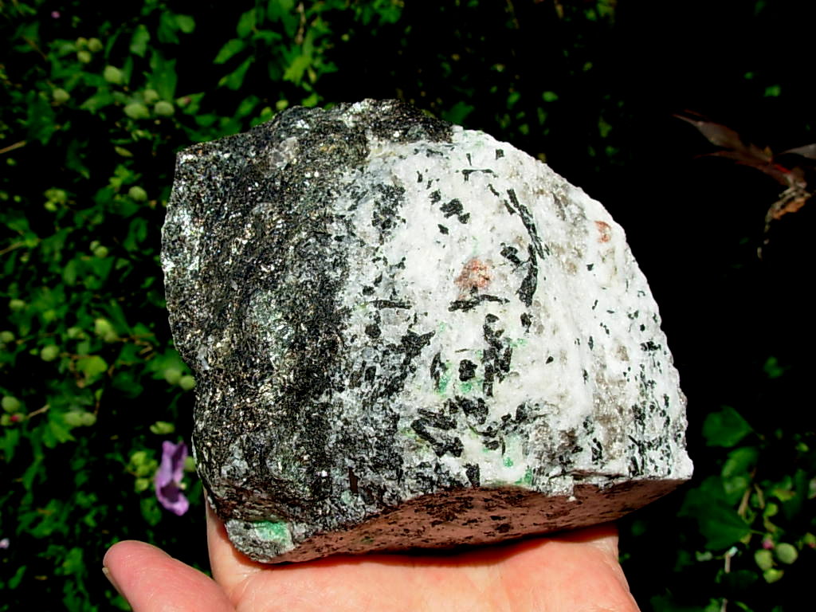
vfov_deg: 37.7
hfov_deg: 49.0
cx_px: 408
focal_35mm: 38
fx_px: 896
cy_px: 306
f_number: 4.9
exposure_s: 1/745
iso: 50
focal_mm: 6.3
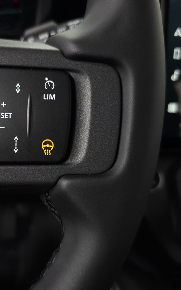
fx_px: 261
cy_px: 144
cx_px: 50
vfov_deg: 58.1
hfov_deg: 37.6
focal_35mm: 33
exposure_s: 1/60
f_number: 1.7
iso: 200
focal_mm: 6.3
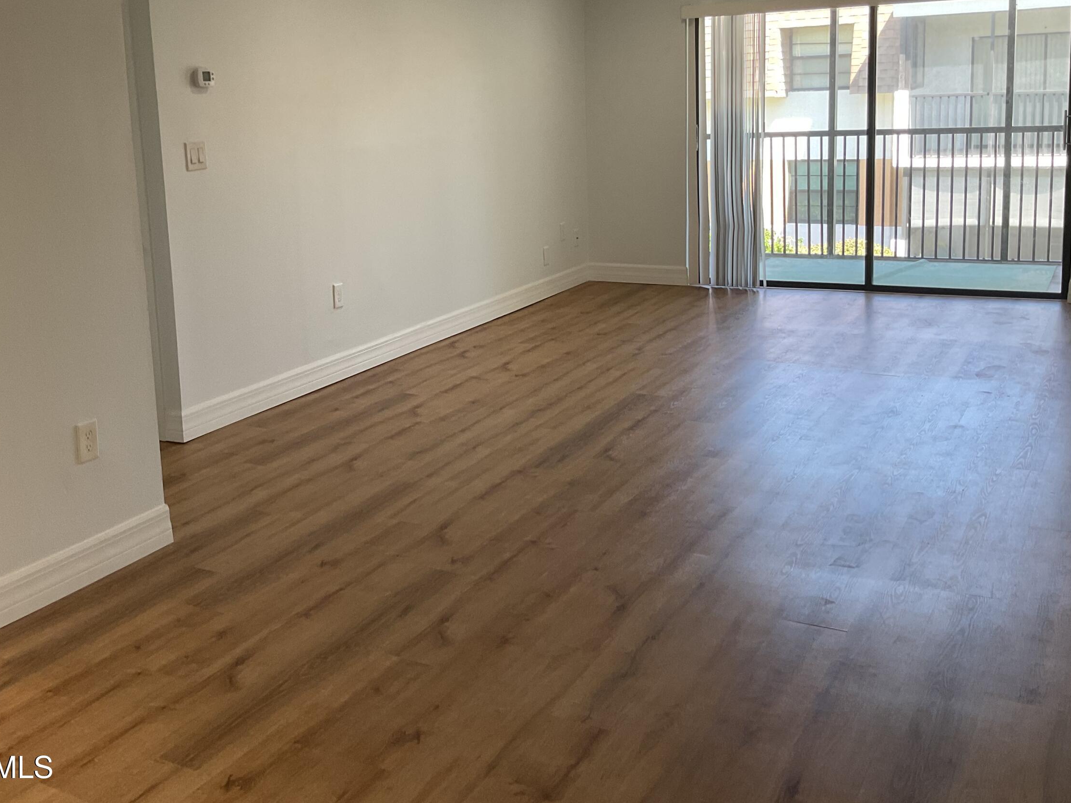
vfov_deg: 36.5
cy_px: 277
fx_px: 1207
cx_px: 430
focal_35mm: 39
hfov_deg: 47.6
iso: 64
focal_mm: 3
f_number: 1.8
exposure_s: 1/120
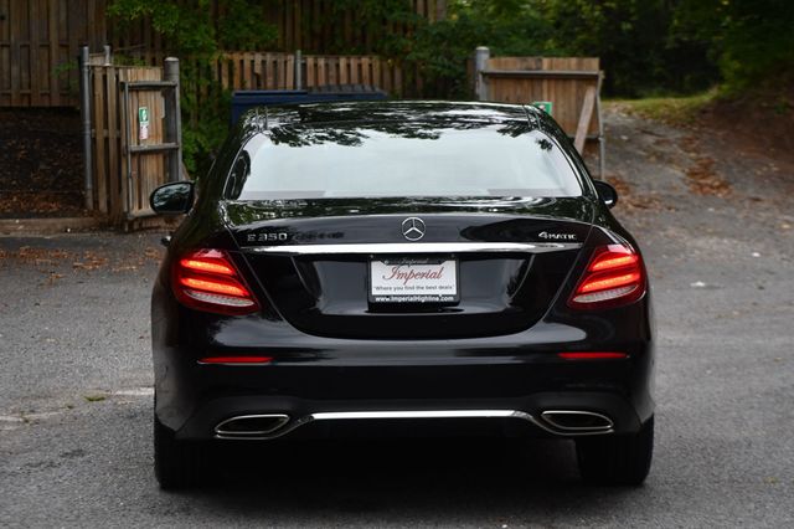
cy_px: 264
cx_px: 397
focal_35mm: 117
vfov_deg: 11.7
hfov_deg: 17.5
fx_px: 2579
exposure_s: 1/250
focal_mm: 78
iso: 800
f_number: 4.8
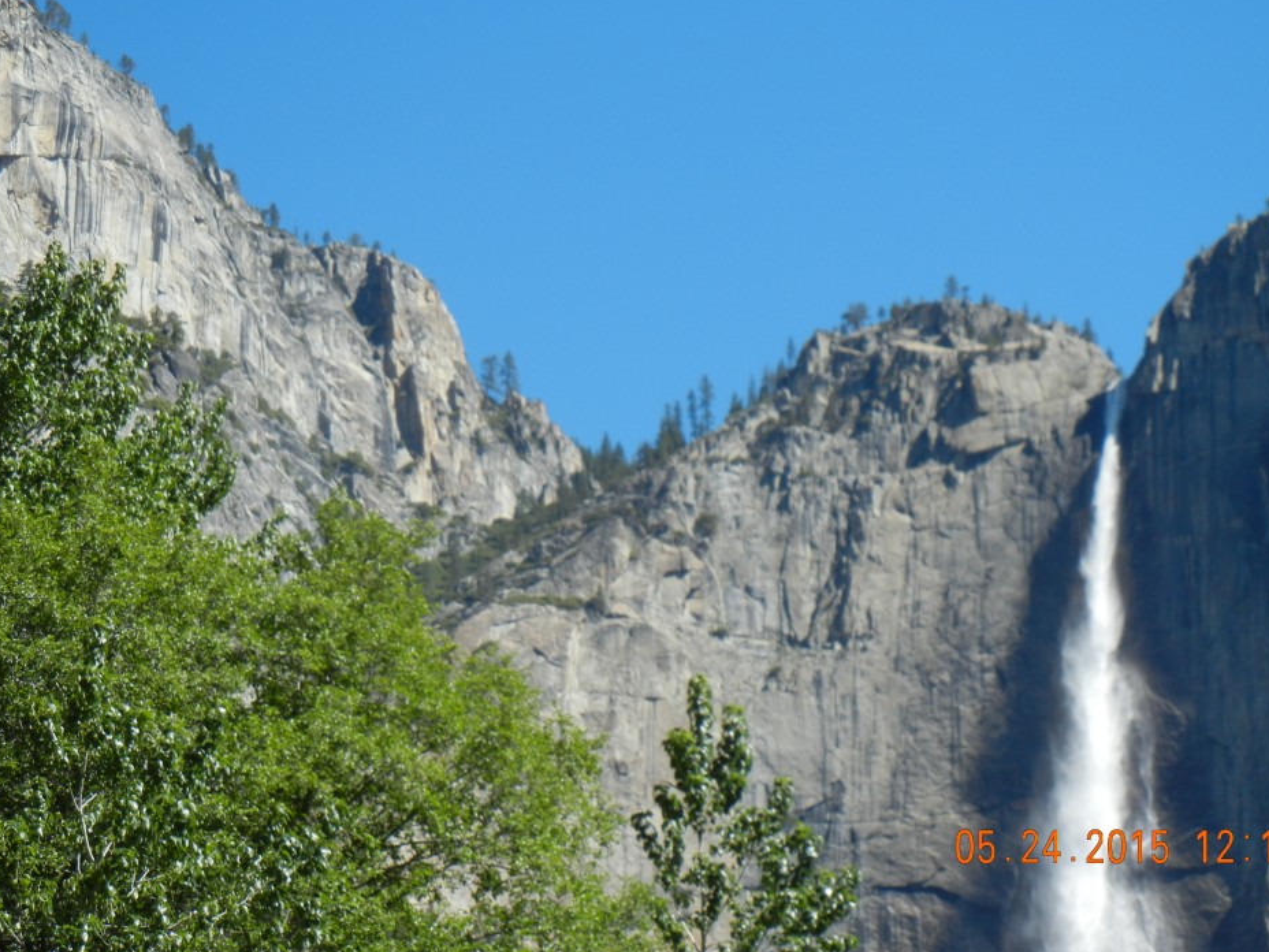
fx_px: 4692
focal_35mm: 128
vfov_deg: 11.6
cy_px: 431
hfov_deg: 15.4
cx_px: 685
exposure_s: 1/607
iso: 160
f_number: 4.6
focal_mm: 20.9
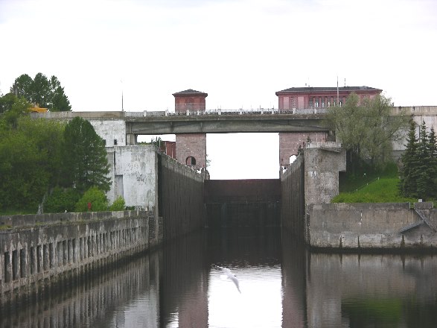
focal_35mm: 140
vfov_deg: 10.6
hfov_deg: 14.1
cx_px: 218
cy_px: 164
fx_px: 1767
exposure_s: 1/99.7
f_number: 4.3
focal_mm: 34.7
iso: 50
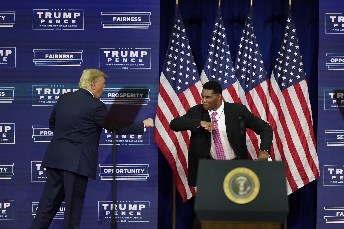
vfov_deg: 3.4
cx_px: 172
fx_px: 3822
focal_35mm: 400
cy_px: 114
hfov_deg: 5.2
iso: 6400
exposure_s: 1/1000
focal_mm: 400
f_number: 4
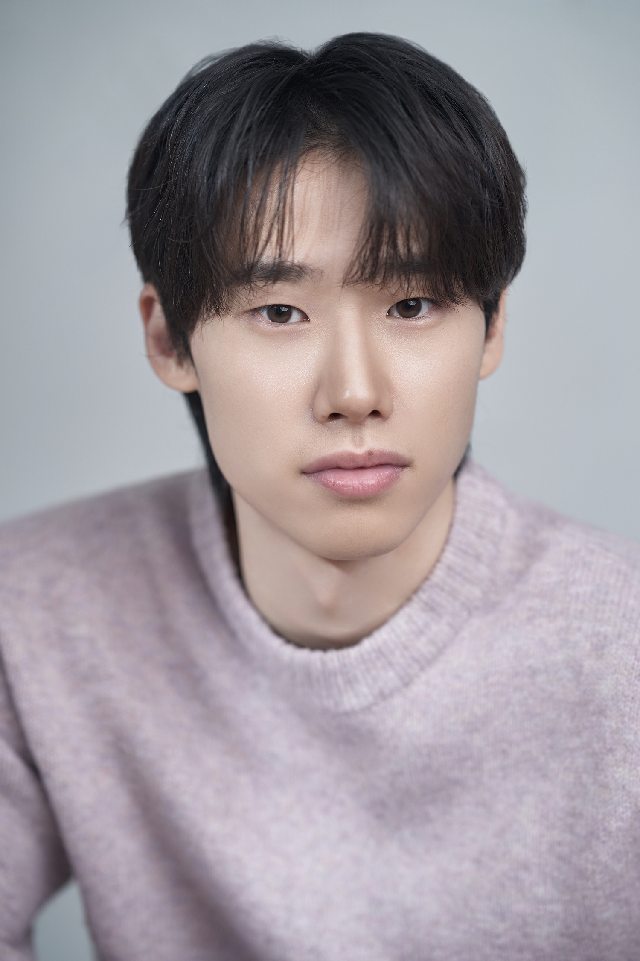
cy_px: 480
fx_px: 2266
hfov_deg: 16.1
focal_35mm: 85
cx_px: 320
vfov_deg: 23.9
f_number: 2.2
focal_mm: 85
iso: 125
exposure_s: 1/125
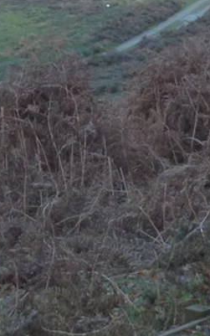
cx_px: 41
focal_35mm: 156
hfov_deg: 8.4
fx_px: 1427
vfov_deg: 13.2
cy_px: 4
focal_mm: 7.4
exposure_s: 1/125
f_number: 3.9
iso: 160
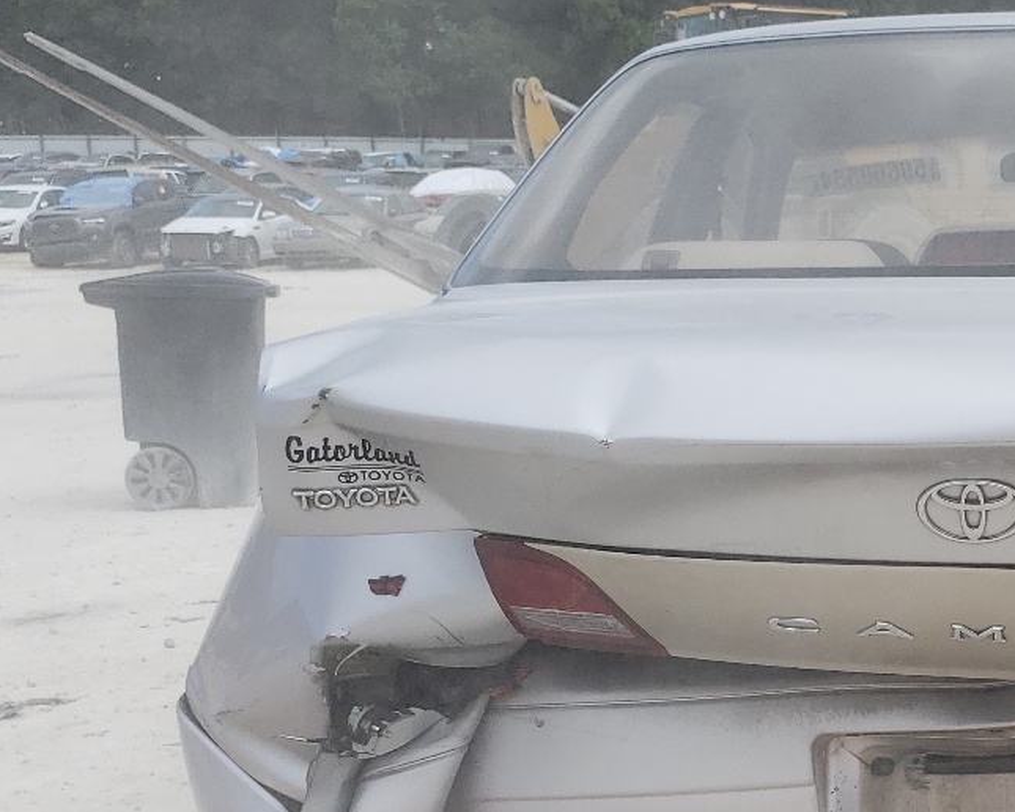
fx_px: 1893
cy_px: 688
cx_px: 1006
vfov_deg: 23.7
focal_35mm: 63
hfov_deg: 28.3
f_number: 1.5
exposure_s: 1/2500
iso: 50
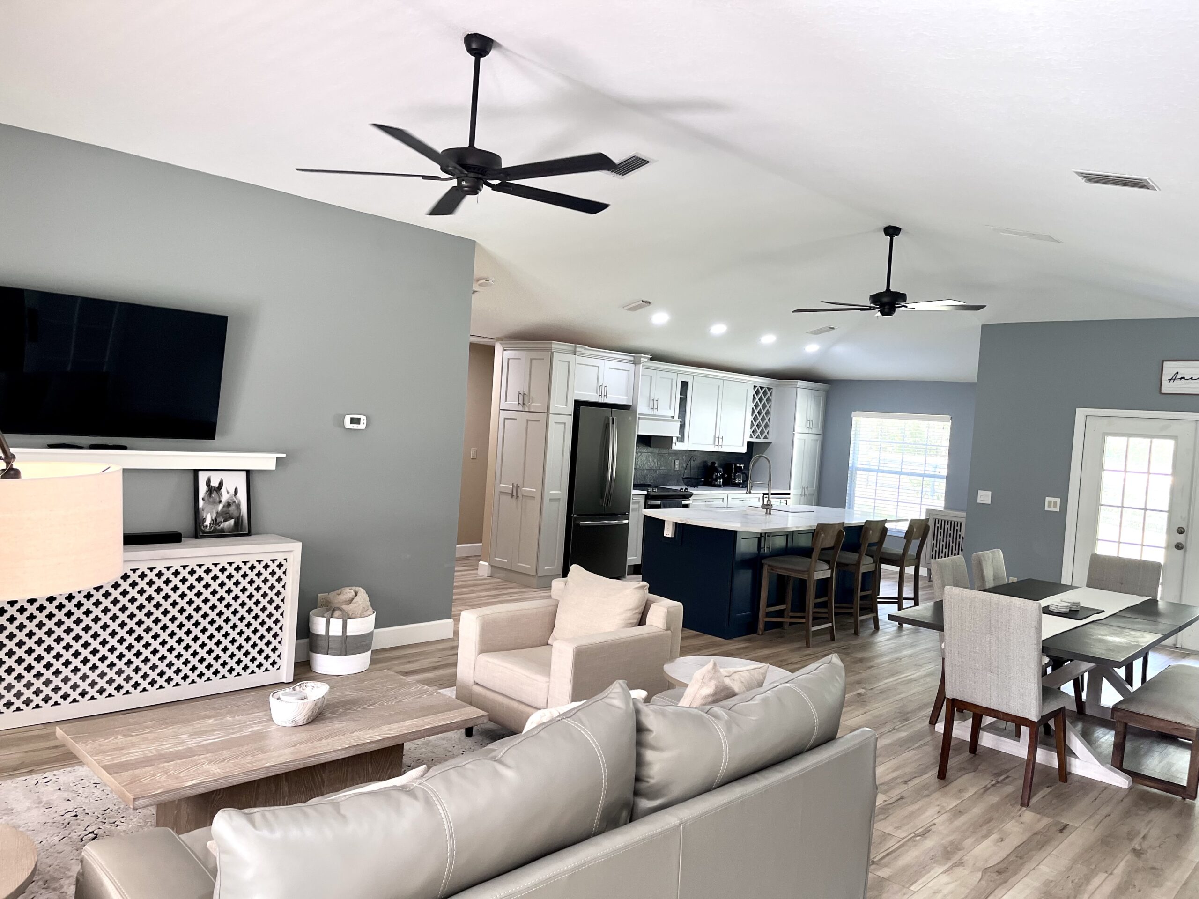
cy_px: 450
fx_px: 901
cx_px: 600
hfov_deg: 67.3
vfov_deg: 53.1
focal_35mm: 26
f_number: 1.6
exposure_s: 1/120
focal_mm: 5.1
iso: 125
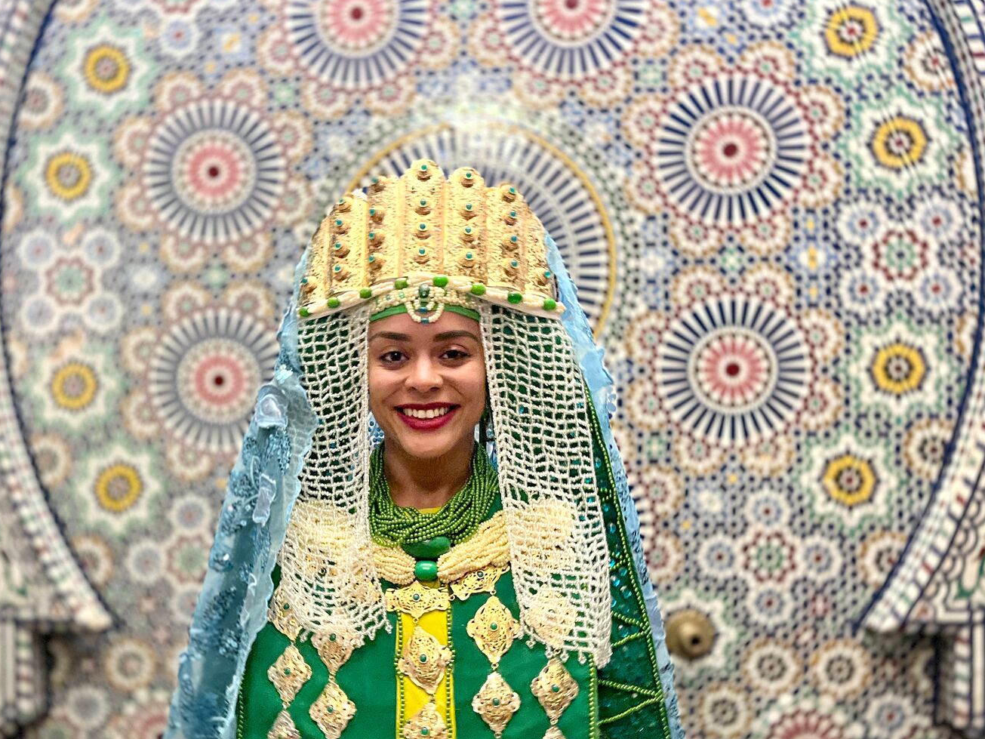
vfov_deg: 41.7
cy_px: 415
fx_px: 968
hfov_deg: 53.5
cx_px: 385
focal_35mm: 34
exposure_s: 1/33
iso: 640
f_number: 1.6
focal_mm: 5.1
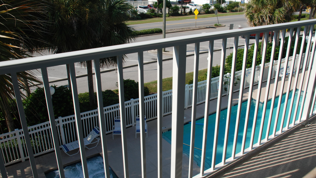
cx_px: 165
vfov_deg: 35.6
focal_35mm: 33
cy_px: 80
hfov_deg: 59.5
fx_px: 277
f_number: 8
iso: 100
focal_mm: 20
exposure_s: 1/250
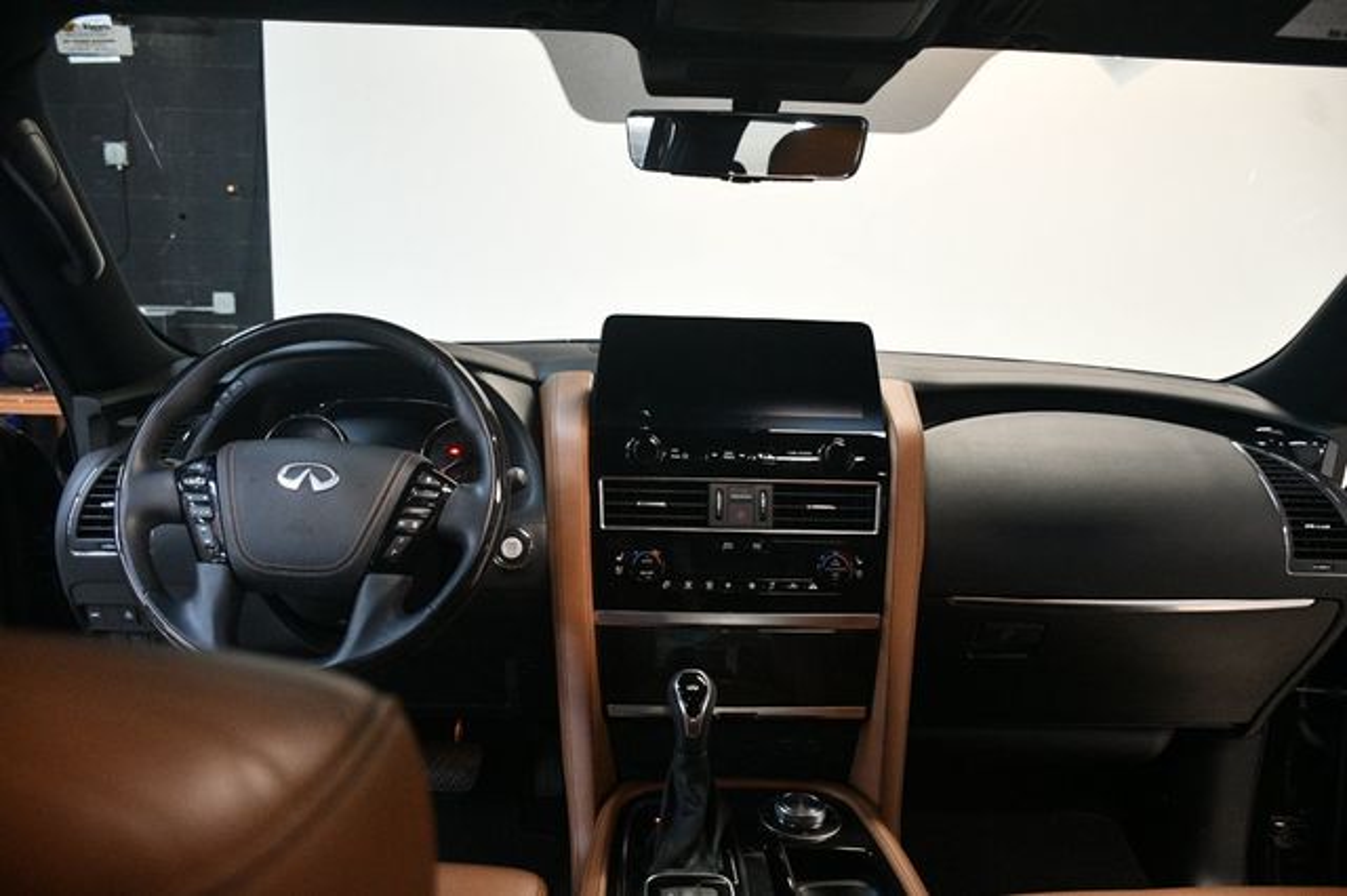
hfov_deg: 67.4
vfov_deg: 47.9
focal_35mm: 27
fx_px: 1010
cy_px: 448
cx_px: 674
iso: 3200
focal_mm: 18
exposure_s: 1/125
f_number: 3.5
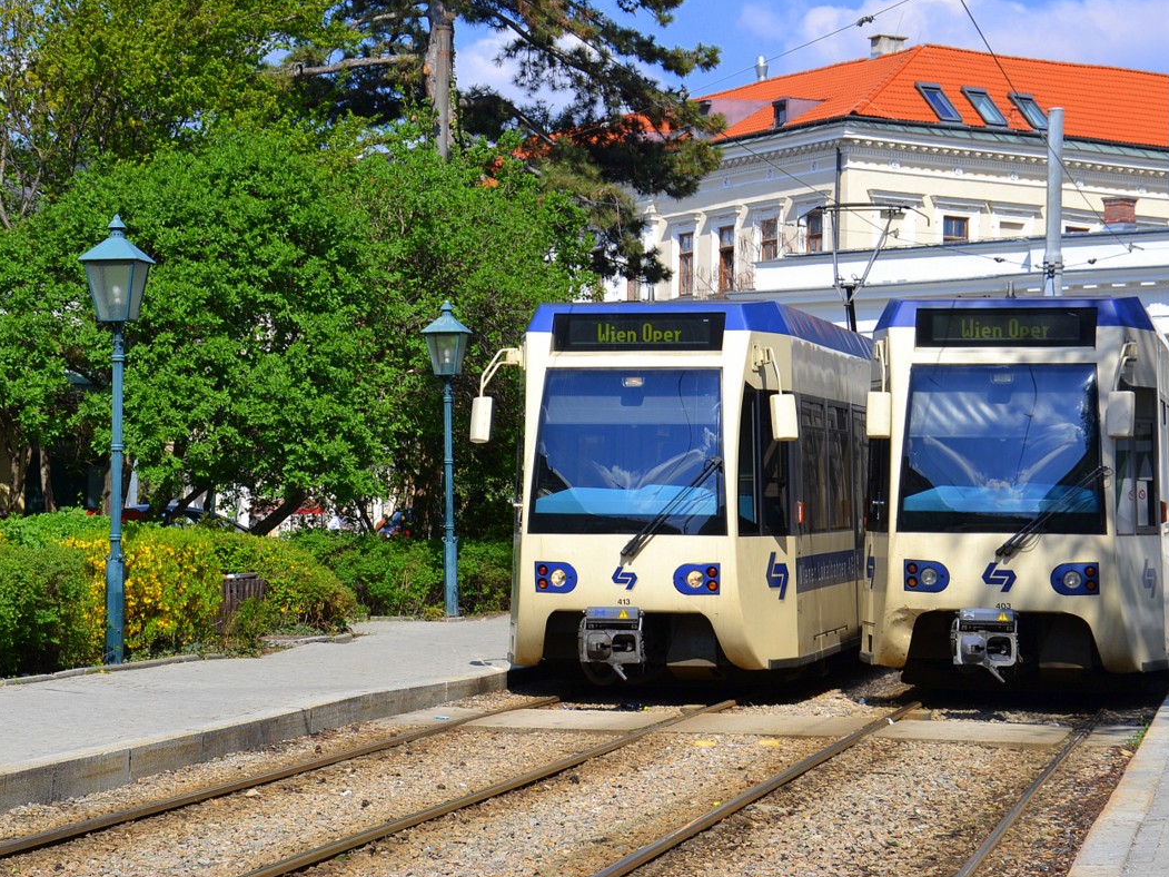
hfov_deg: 24.7
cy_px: 440
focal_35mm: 79
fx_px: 2668
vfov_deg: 18.7
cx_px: 646
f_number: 8
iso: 100
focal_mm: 48
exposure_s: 1/250
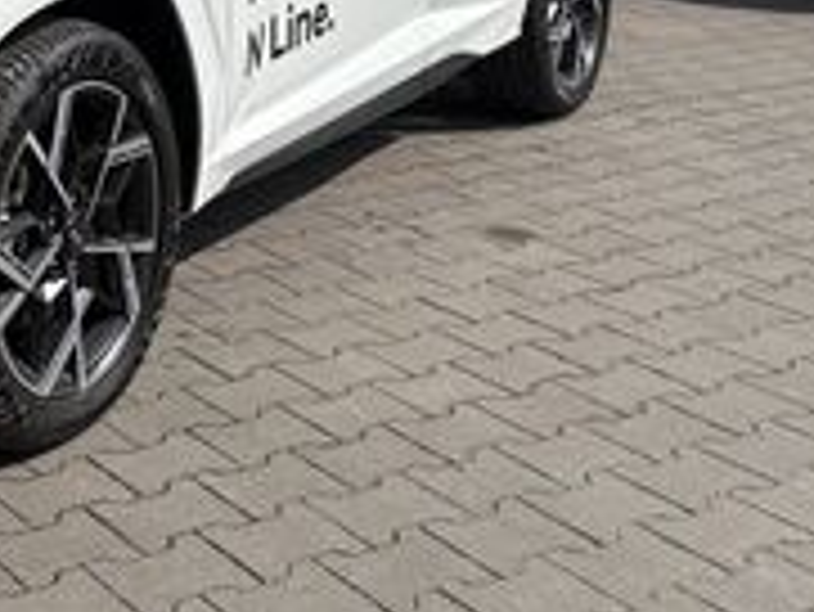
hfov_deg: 25.5
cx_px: -108
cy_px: -198
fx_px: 1647
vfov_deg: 19.3
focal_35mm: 70
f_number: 1.6
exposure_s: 1/7813
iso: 50
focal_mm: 5.96
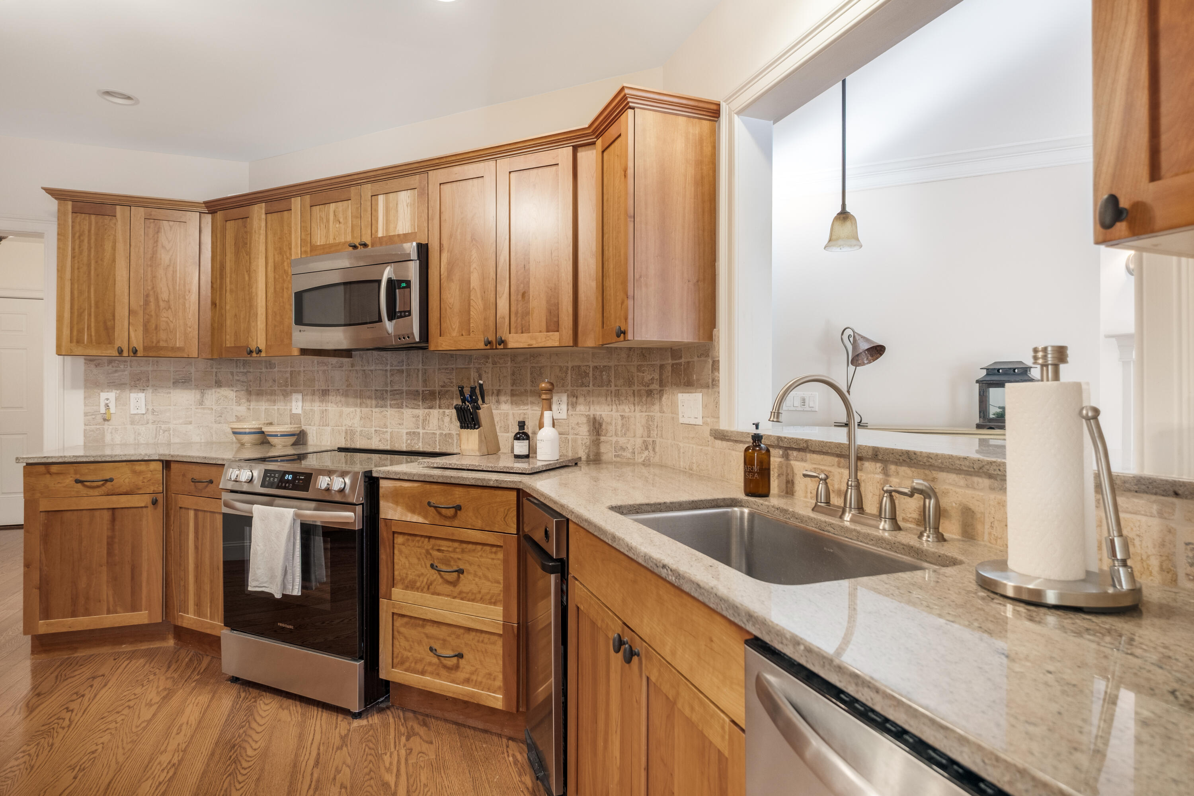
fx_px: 597
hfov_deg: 90.0
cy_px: 398
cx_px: 597
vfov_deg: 67.4
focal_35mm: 18
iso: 400
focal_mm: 12
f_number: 4
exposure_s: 1/280
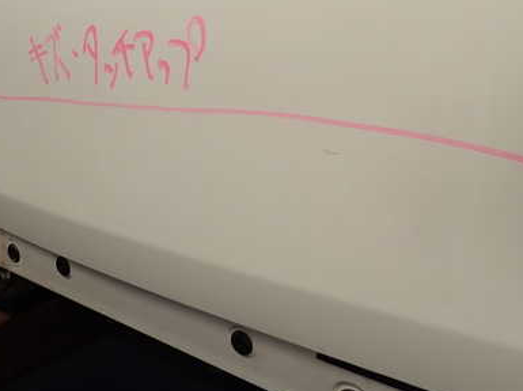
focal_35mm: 39
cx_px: 219
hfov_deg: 47.7
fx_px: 589
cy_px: 216
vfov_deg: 36.7
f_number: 2.8
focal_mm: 4.5
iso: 100
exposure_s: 1/100
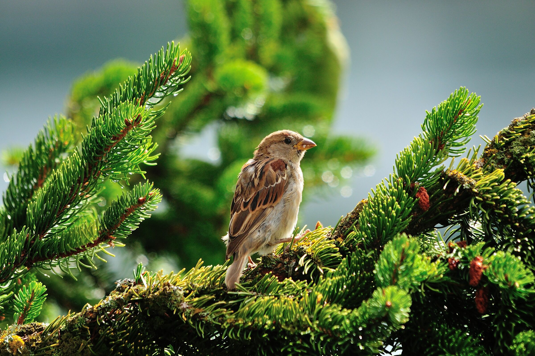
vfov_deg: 1.8
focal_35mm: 750
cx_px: 268
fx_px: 11132
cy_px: 178
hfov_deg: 2.8
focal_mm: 500
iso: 400
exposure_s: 1/500
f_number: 8
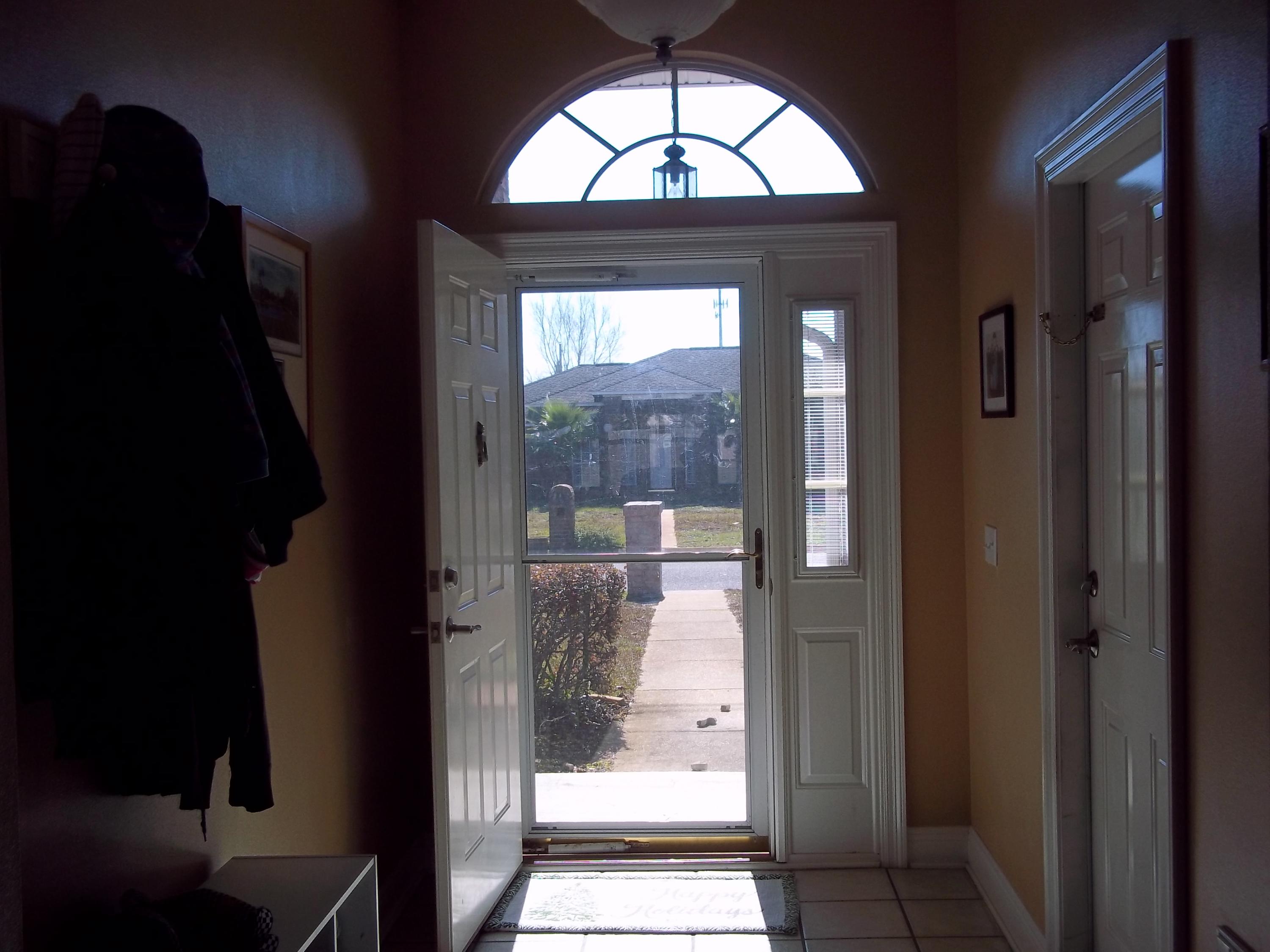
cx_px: 635
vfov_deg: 39.7
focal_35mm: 36
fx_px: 1321
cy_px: 476
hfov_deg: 51.4
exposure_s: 1/500
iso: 80
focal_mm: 6.5
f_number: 3.1
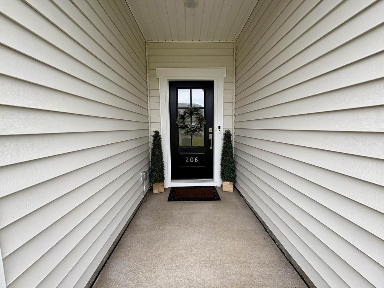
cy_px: 144
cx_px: 192
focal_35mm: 14
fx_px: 155
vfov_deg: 85.7
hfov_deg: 102.1
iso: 40
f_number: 2.2
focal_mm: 2.22
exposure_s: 1/135
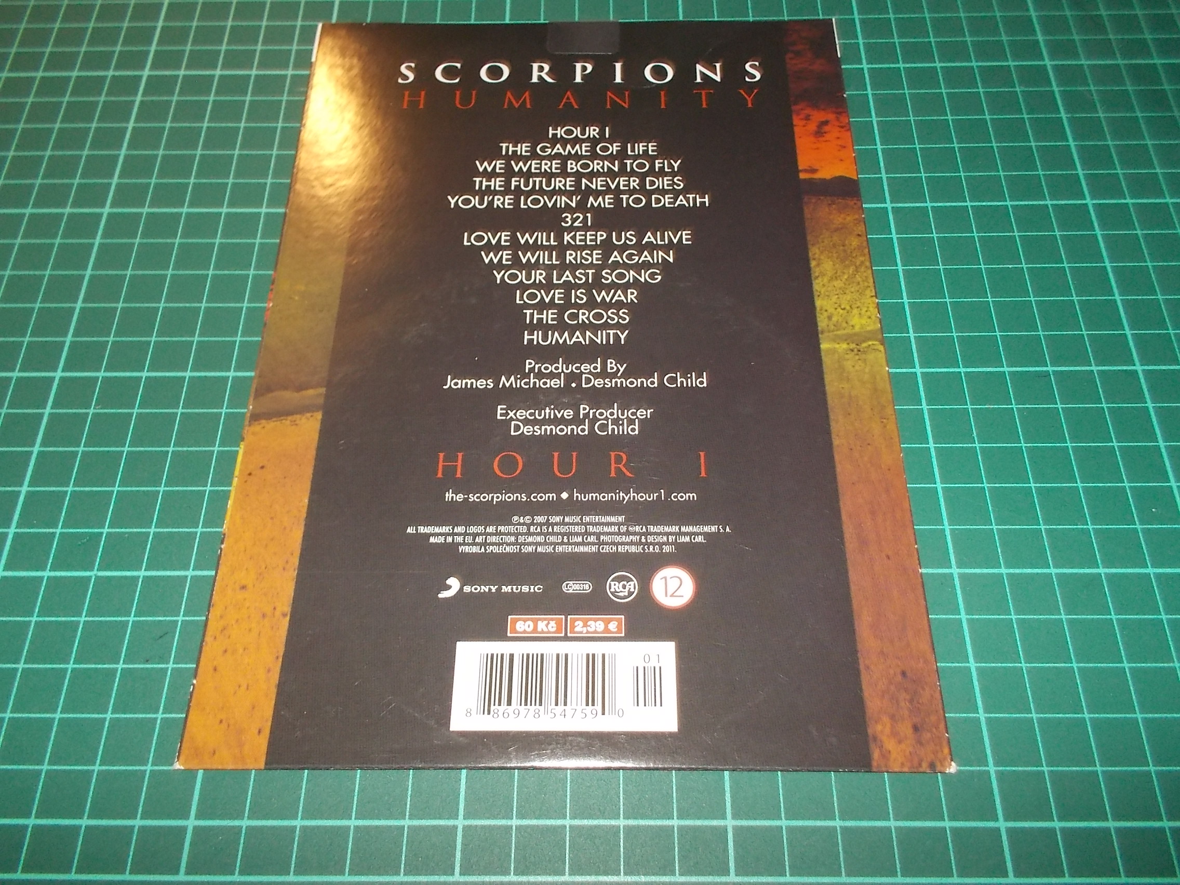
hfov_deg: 61.7
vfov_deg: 48.2
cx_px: 590
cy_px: 442
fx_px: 989
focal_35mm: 29
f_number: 3.3
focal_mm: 4.1
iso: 200
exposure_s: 1/30
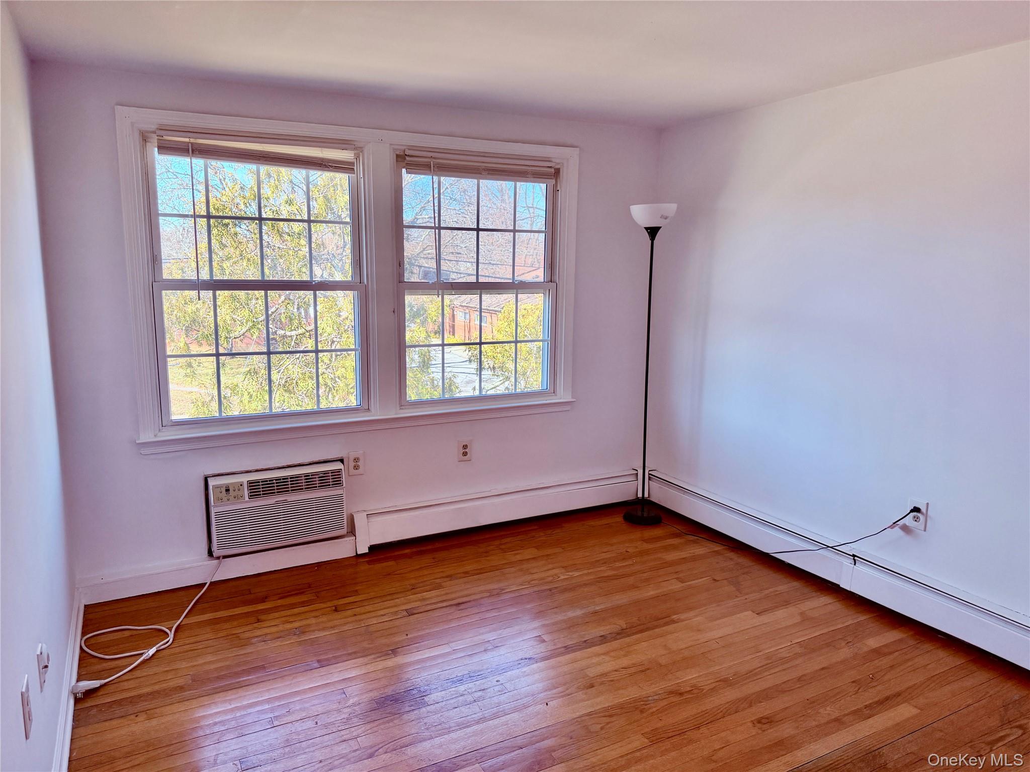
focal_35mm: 24
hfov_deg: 71.6
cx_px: 515
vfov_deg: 56.8
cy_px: 386
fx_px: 714
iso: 160
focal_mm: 6.76
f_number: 1.78
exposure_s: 1/212
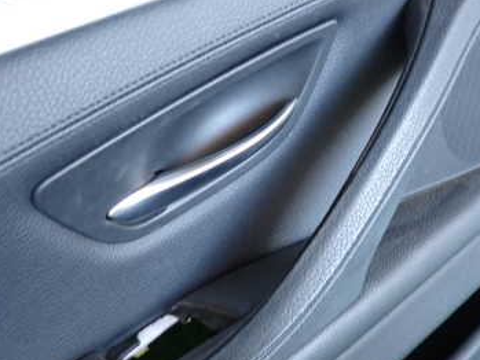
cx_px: 265
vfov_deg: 33.6
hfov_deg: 43.8
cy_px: 194
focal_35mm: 43
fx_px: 596
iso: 320
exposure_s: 1/30
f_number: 2
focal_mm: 4.5
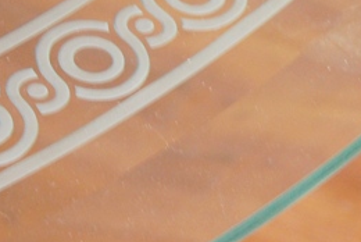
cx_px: 68
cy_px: 61
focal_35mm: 218
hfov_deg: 9.4
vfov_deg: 6.3
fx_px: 2188
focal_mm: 42
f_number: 5.3
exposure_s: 1/13
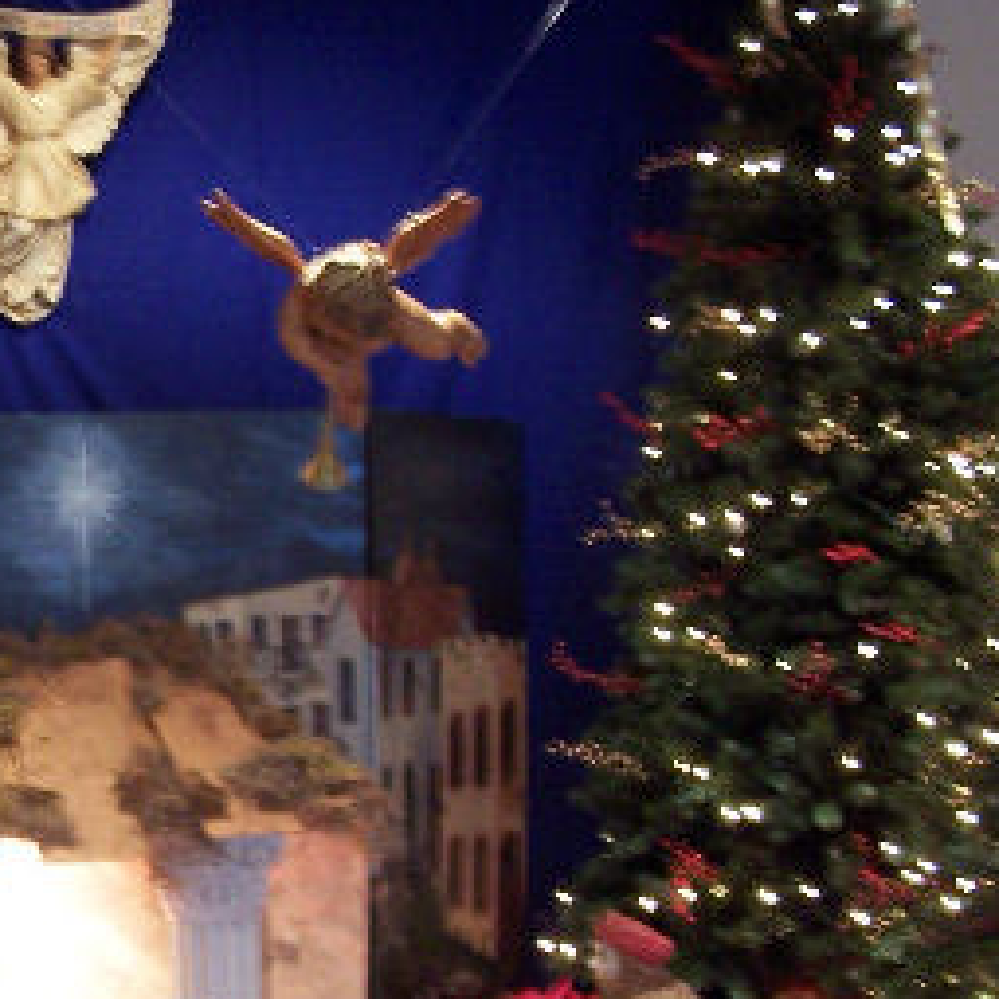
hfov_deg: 21.9
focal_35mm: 76
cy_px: 642
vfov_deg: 22.7
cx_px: -20
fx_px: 2481
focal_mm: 6.3
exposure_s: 1/8
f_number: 2.8
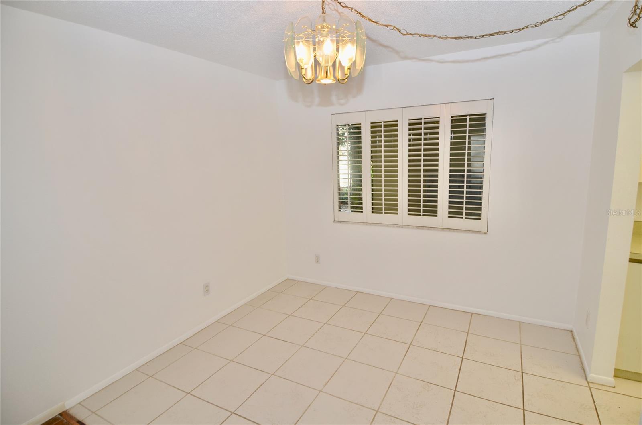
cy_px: 212
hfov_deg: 90.1
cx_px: 321
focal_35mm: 18
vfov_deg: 67.1
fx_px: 320
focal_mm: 12
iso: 200
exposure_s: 1/100
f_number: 5
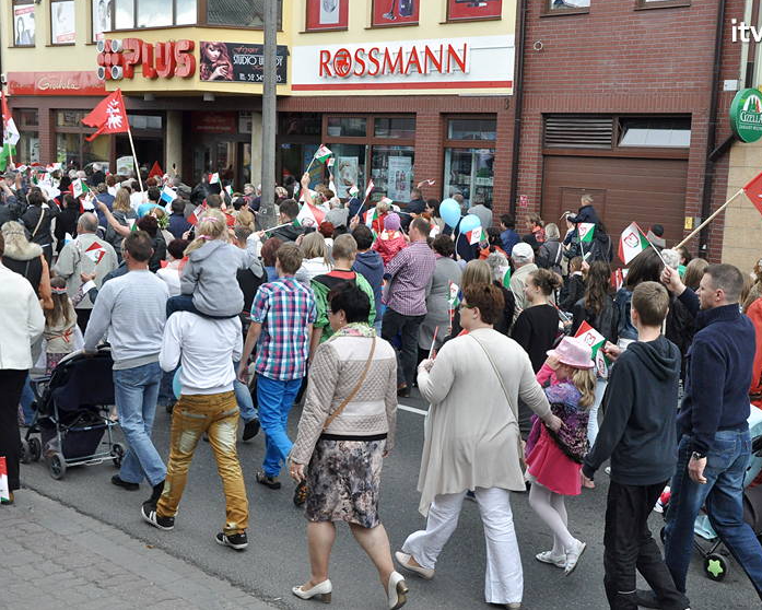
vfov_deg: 31.5
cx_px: 446
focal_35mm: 48
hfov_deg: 38.7
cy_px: 303
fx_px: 1083
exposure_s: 1/640
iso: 1250
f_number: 10
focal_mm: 28
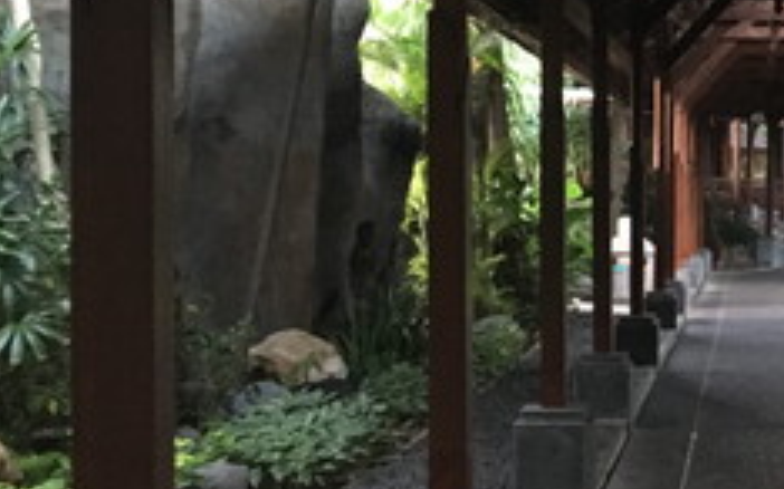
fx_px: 1794
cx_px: 794
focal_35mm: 84
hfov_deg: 23.6
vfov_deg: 15.5
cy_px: 164
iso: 500
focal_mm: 4.15
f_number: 2.2
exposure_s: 1/17
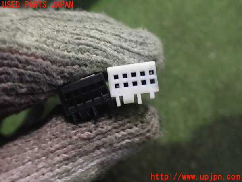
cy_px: 91
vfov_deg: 46.8
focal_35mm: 30
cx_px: 121
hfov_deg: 60.0
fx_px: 210
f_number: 2.3
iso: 1000
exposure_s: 1/30
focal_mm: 5.4
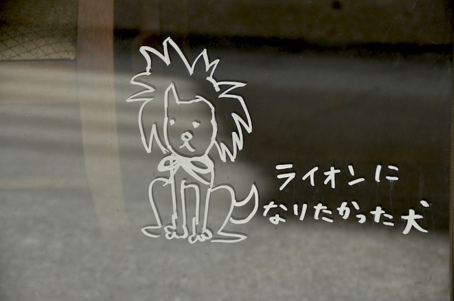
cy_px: 150
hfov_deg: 16.7
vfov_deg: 11.1
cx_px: 227
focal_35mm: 123
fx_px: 1548
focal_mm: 82
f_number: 5.3
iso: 800
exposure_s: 1/1250
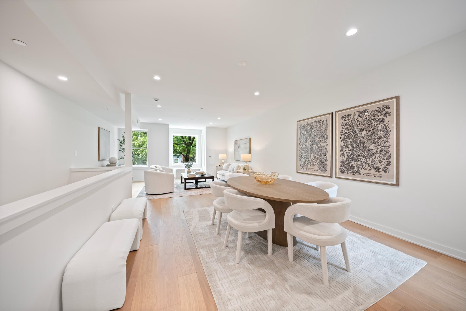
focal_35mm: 12
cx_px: 233
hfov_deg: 112.6
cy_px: 156
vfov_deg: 90.0
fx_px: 155
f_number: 4
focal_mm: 12
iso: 800
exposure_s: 1/30
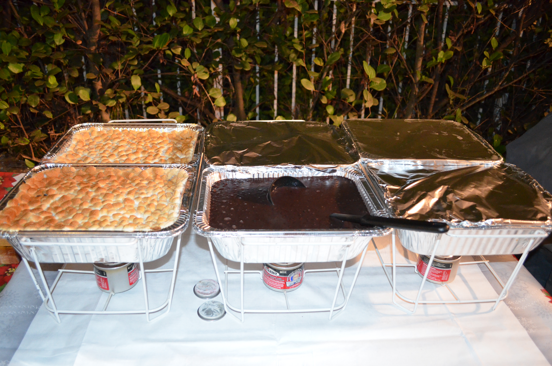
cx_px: 276
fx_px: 459
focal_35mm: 30
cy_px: 183
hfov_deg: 62.0
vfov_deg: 43.4
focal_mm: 20
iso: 3200
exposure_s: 1/60
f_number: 3.8
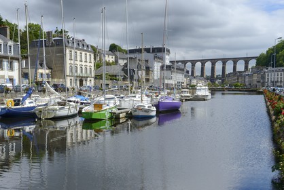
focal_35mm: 38
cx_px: 142
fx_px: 300
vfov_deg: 35.2
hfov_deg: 50.6
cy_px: 95
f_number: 16
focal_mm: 38
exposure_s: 1/200
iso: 200
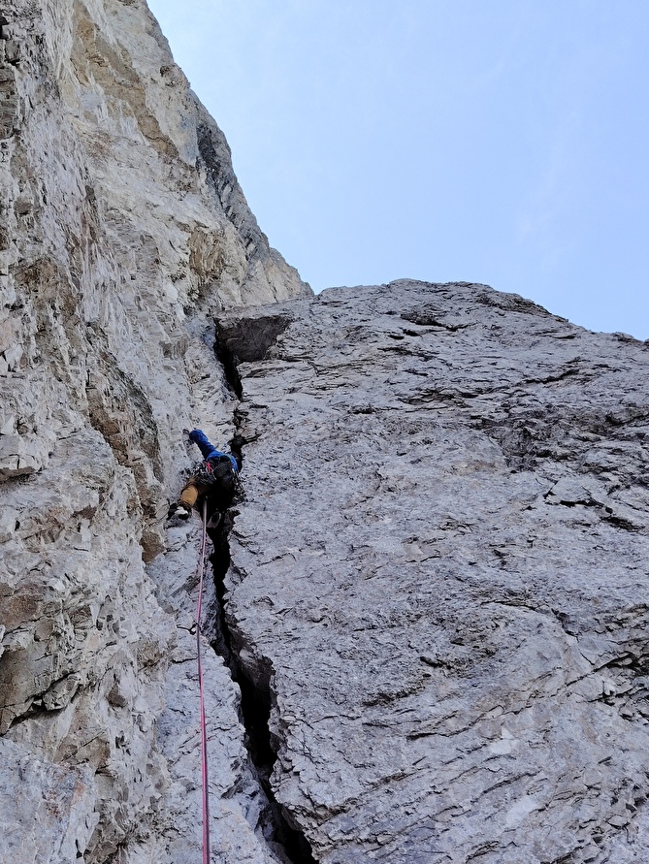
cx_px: 201
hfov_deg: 40.1
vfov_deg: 52.0
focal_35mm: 35
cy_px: 546
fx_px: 874
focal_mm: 5.25
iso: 105
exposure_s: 1/121
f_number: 1.75
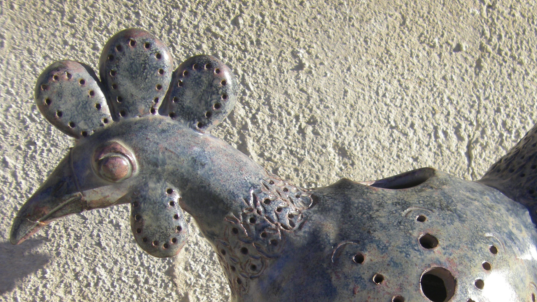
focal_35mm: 58
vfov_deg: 20.4
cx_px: 341
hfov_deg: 35.8
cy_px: 266
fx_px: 826
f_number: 3.5
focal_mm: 6.3
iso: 64
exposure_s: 1/250
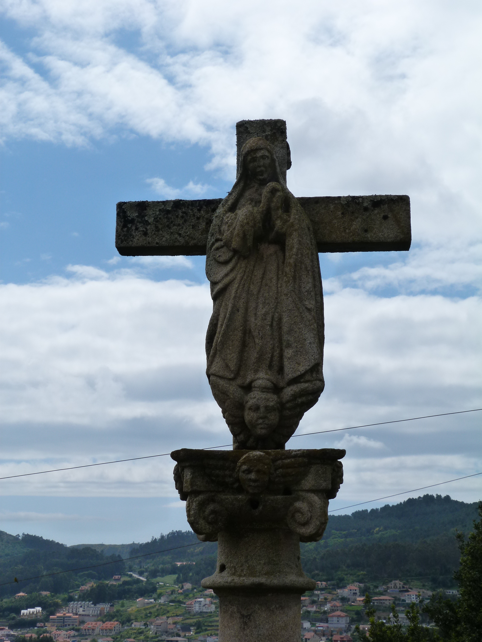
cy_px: 321
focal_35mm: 55
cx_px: 241
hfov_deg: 26.6
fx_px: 1021
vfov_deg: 34.9
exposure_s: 1/800
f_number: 5.6
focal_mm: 10
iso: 125
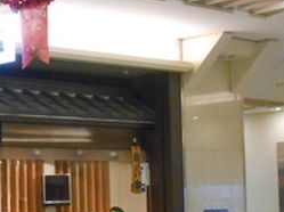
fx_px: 942
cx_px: -86
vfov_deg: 12.8
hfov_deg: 16.2
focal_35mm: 115
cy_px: 174
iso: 800
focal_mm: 7.8
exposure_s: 1/60
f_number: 4.5
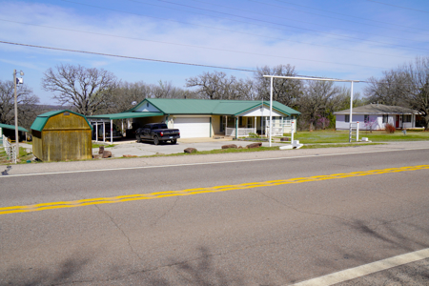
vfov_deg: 40.0
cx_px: 214
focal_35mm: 33
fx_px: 393
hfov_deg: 57.2
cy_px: 143
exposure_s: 1/320
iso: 100
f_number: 10
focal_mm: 22
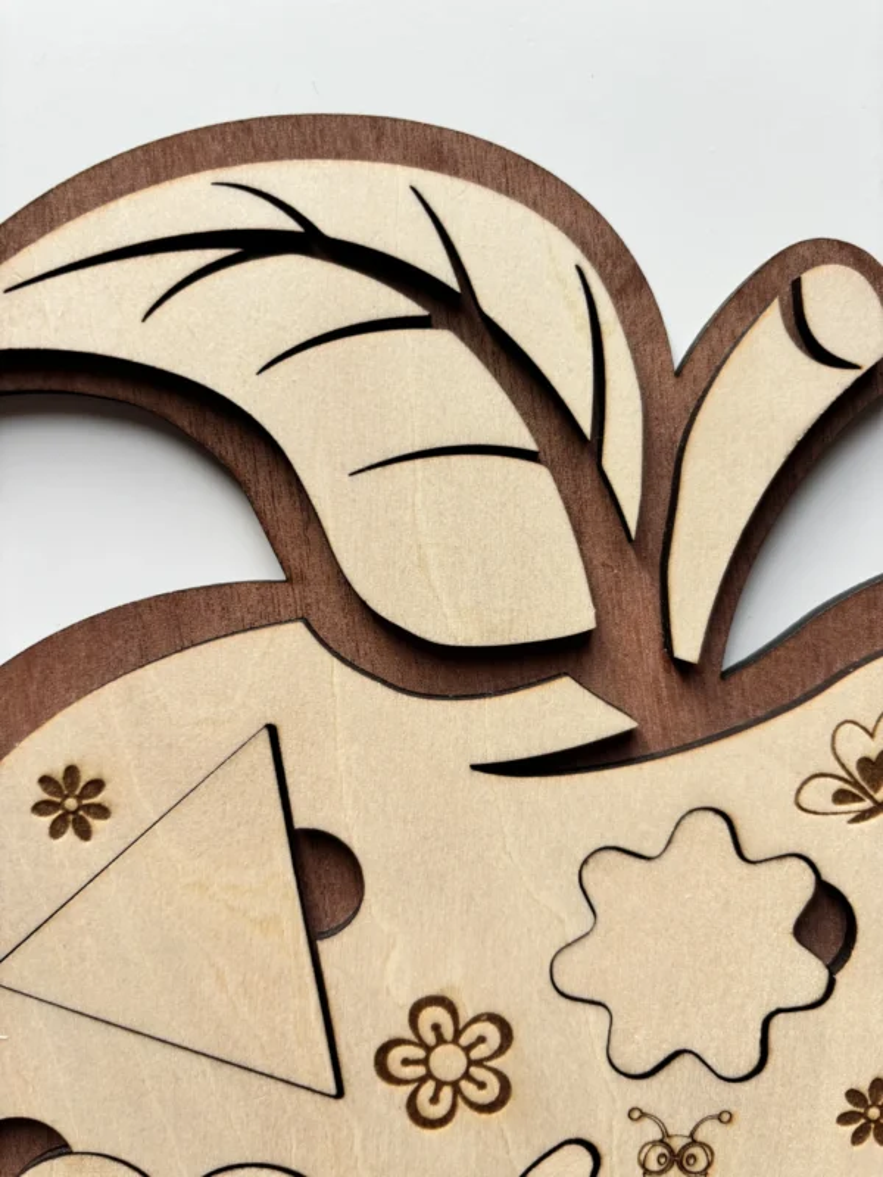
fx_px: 884
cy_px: 588
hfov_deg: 53.1
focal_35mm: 26
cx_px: 442
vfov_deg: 67.3
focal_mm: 5.96
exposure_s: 1/121
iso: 64
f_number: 1.6
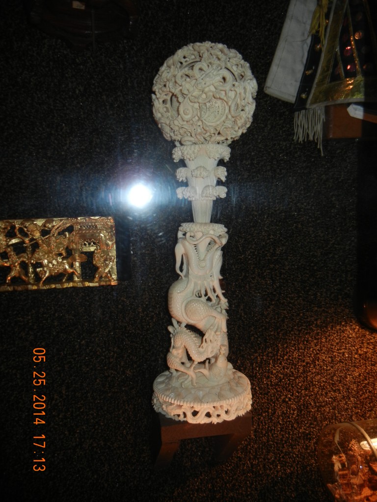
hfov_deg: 46.8
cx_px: 188
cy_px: 251
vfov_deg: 60.0
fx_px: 436
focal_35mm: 30
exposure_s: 1/30
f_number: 3.5
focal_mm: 5.4
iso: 200
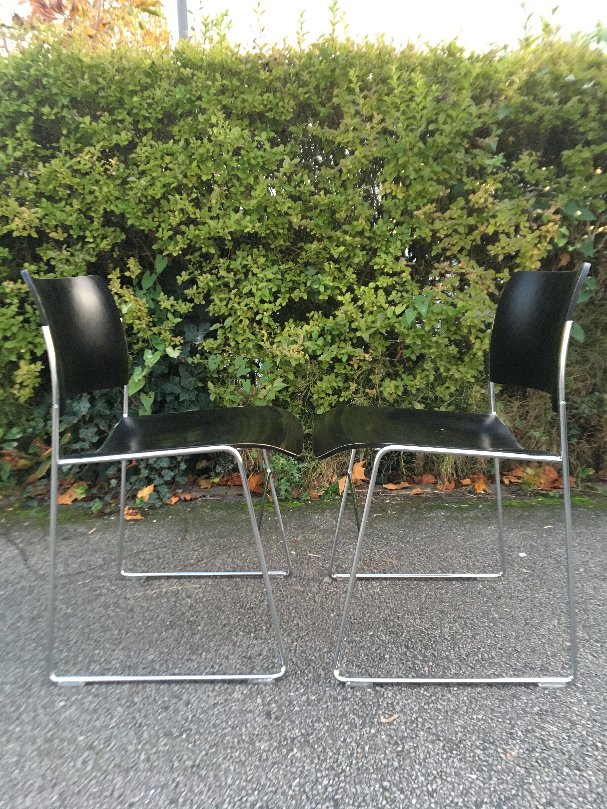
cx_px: 304
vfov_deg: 61.7
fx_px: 678
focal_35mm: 29
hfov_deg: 48.2
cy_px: 404
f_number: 2.2
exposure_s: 1/17
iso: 200
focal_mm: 4.15
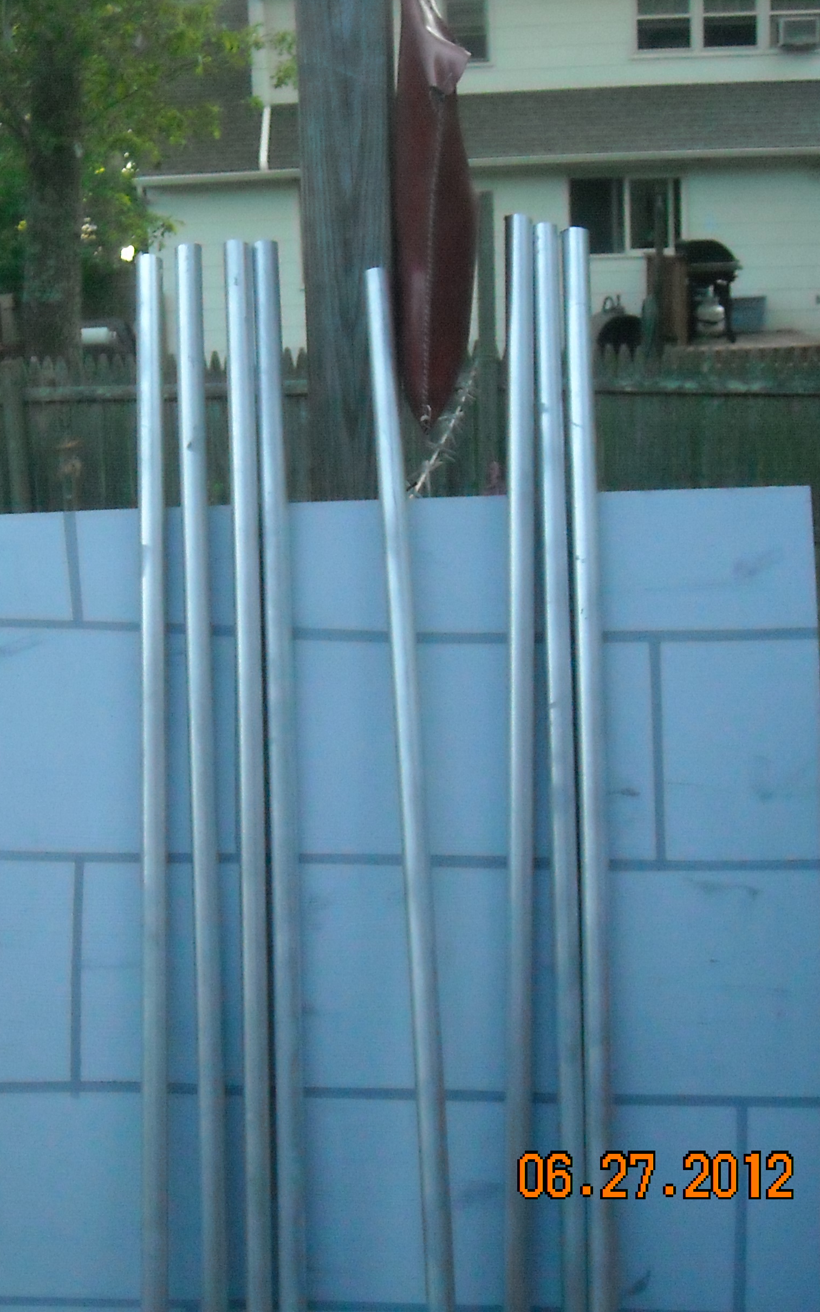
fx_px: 1788
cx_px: 151
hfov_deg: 25.3
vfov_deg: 40.3
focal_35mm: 50
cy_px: 651
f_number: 2.8
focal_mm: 5.7
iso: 590
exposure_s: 1/250
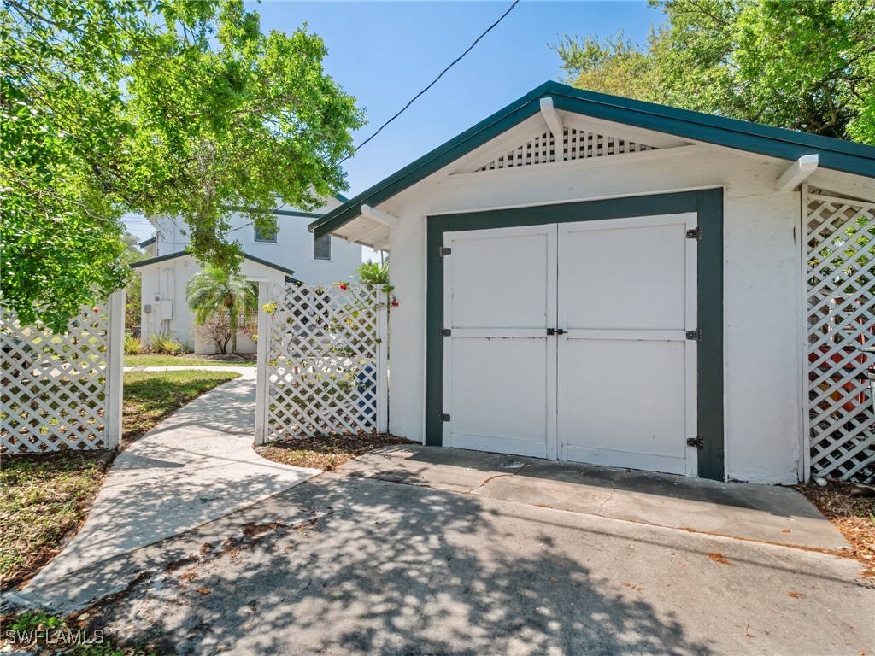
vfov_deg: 71.6
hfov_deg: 87.8
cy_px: 328
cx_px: 438
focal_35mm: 18
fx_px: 455
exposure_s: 1/400
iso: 200
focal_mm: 9
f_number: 7.1
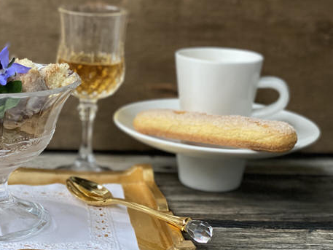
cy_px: 130
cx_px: 55
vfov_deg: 16.2
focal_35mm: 91
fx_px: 876
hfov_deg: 21.2
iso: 250
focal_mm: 6
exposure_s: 1/106
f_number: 2
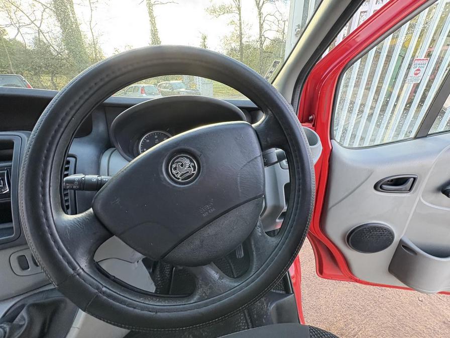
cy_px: 169
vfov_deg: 85.7
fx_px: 182
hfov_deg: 102.1
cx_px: 225
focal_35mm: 14
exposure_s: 1/97
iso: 200
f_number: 2.2
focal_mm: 2.22
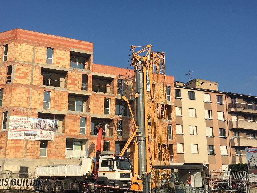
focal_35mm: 40
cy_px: 103
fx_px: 297
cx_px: 116
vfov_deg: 35.9
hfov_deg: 46.7
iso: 25
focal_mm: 4.15
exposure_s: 1/2079
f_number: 2.2
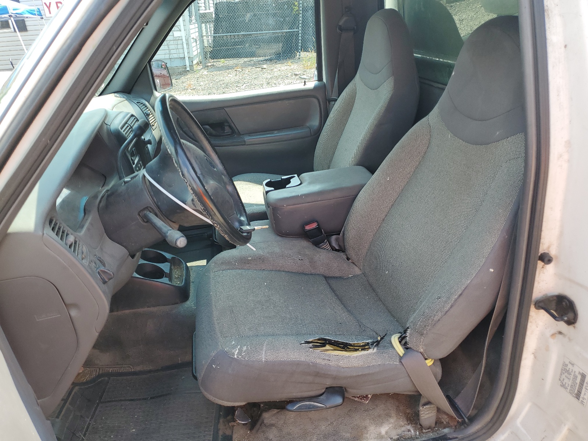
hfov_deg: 67.3
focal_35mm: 26
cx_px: 294
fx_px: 442
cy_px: 220
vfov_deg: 53.1
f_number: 1.5
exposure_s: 1/526
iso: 50
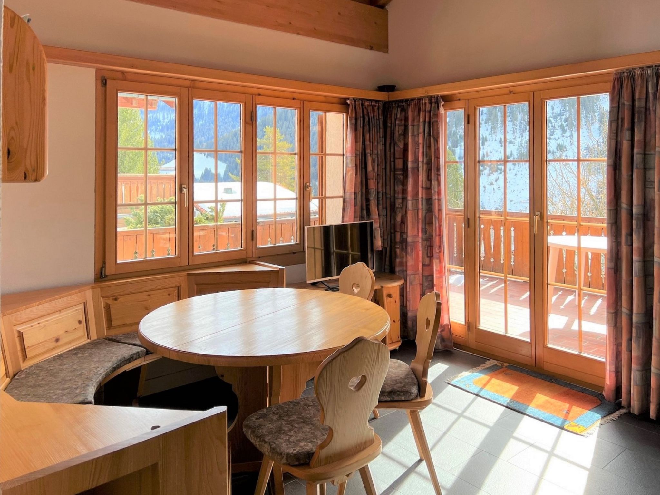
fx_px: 496
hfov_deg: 67.3
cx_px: 330
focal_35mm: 26
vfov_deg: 53.1
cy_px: 248
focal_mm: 5.7
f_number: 1.5
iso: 50
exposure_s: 1/380
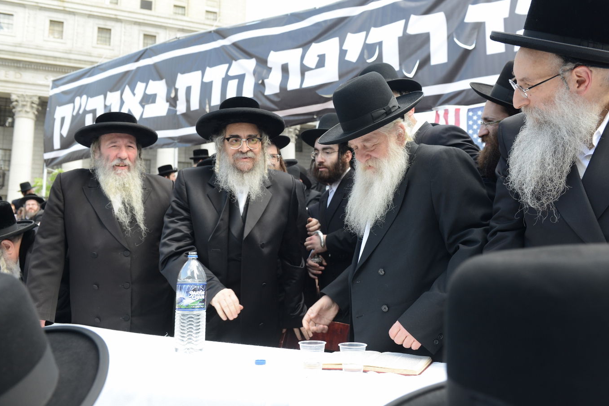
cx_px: 311
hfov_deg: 61.9
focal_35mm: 30
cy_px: 198
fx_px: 507
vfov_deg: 43.6
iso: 400
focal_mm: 29
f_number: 5
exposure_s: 1/200
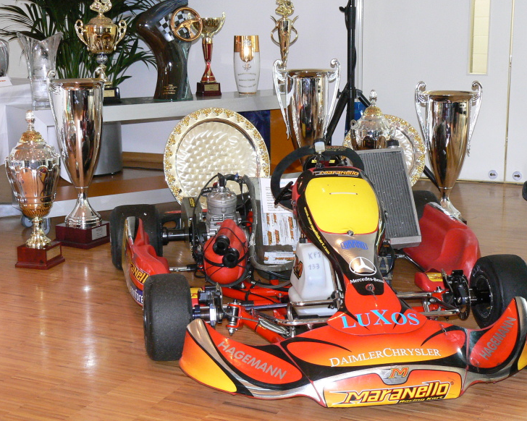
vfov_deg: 25.8
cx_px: 263
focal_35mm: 59
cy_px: 214
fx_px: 920
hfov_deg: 32.0
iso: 200
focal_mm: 9.2
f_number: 3.2
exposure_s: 1/30
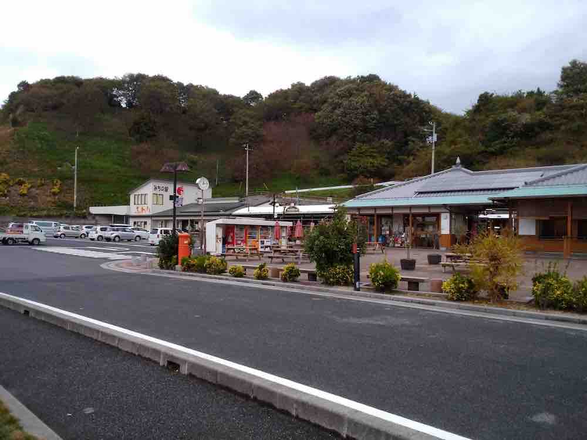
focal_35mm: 27
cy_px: 220
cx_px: 294
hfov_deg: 65.3
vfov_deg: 51.4
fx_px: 458
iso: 40
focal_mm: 2.87
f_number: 2.4
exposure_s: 1/165
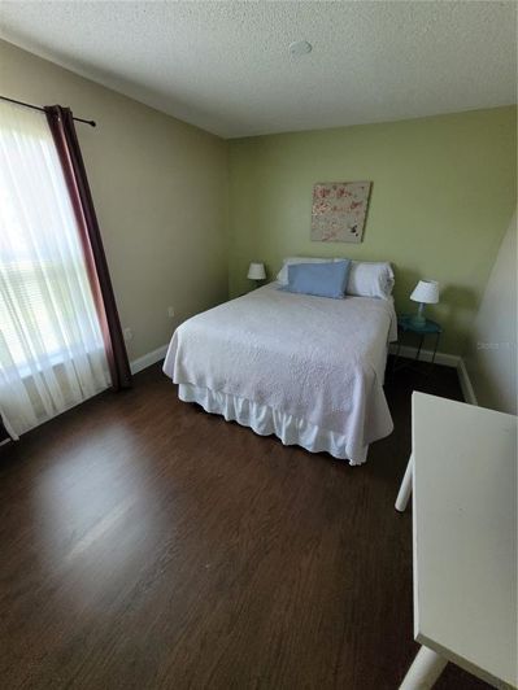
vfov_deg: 106.2
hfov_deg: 89.9
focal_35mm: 13
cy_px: 345
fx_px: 259
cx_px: 259
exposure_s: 1/60
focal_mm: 1.74
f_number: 2.2
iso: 400
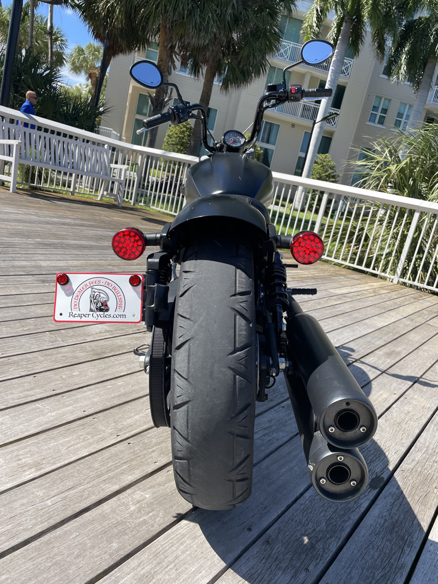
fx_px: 439
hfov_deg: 53.1
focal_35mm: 26
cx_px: 219
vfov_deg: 67.3
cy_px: 292
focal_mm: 4.2
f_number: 1.6
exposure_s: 1/1795
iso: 32
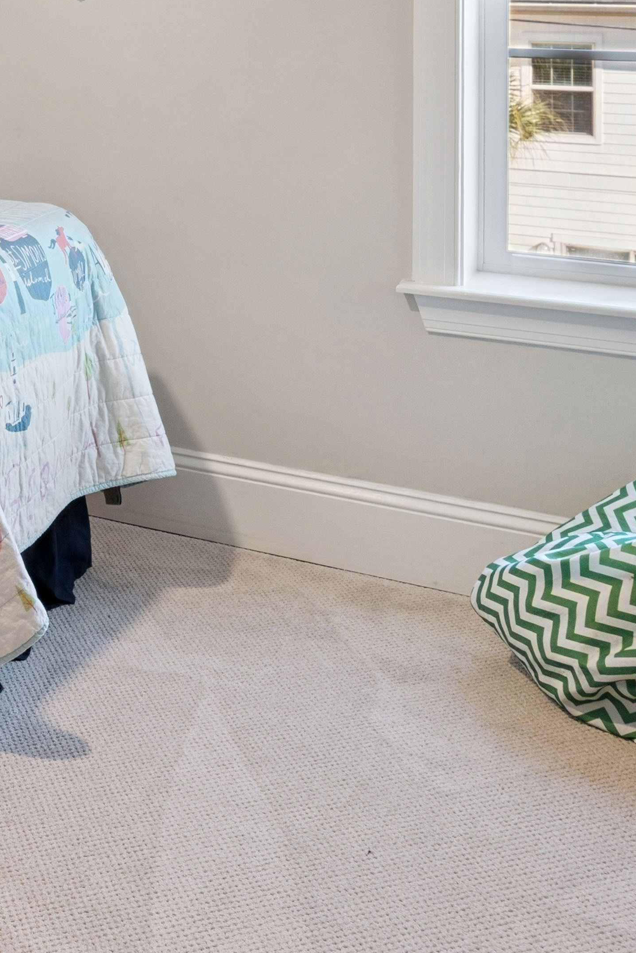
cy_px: -47
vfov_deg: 29.3
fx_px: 1669
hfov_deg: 17.5
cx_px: -502
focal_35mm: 63
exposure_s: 1/40
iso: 250
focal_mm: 17
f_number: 8
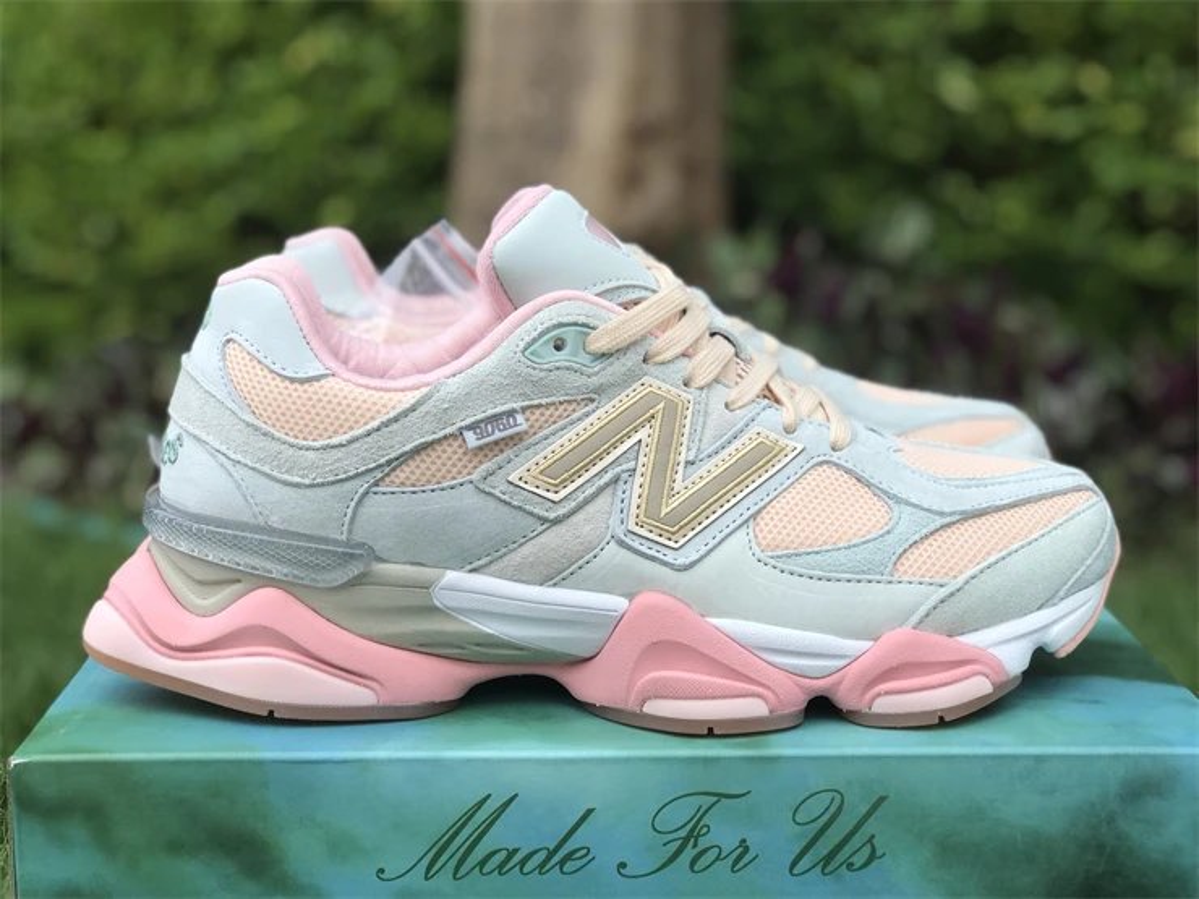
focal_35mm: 57
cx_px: 600
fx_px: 1974
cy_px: 450
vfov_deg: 25.7
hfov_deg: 33.8
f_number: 2.8
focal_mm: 6.6
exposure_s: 1/297
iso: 20
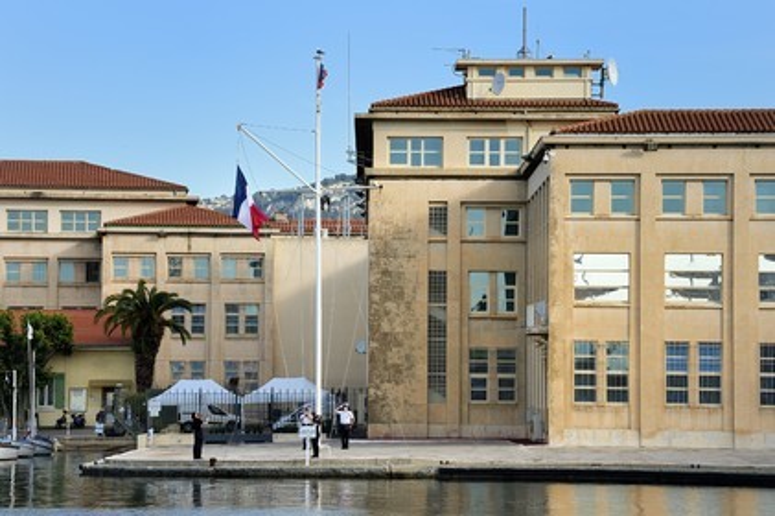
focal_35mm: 180
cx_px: 388
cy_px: 258
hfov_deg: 11.4
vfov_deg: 7.6
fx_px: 3872
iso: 200
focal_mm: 180
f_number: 10
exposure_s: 1/250
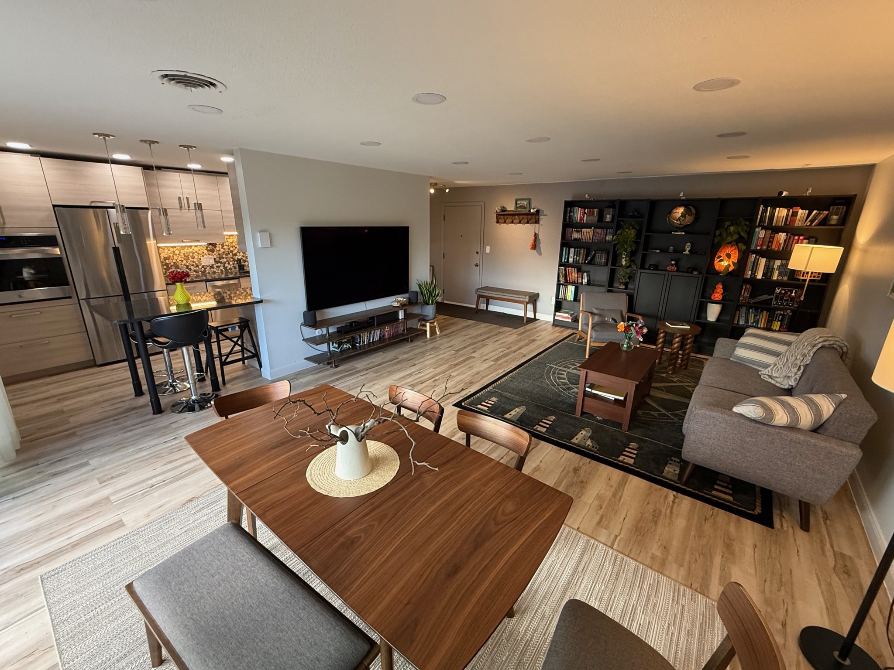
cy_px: 335
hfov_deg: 102.1
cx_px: 447
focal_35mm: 14
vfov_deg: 85.7
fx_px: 362
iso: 320
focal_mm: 2.22
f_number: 2.2
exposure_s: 1/120
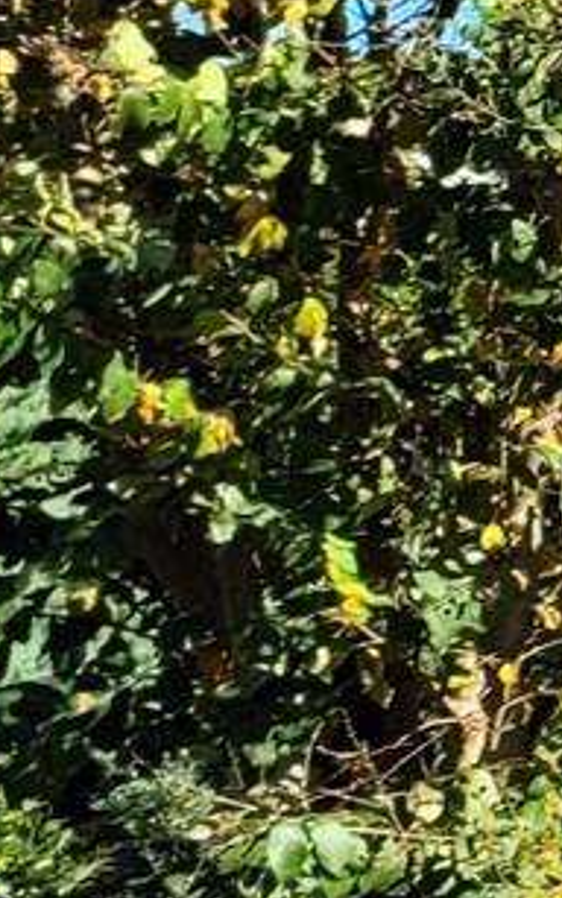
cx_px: 2956
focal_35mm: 184
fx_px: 4507
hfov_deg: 5.3
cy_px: 246
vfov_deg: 11.4
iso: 40
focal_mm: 5.4
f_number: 1.8
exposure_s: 1/1601
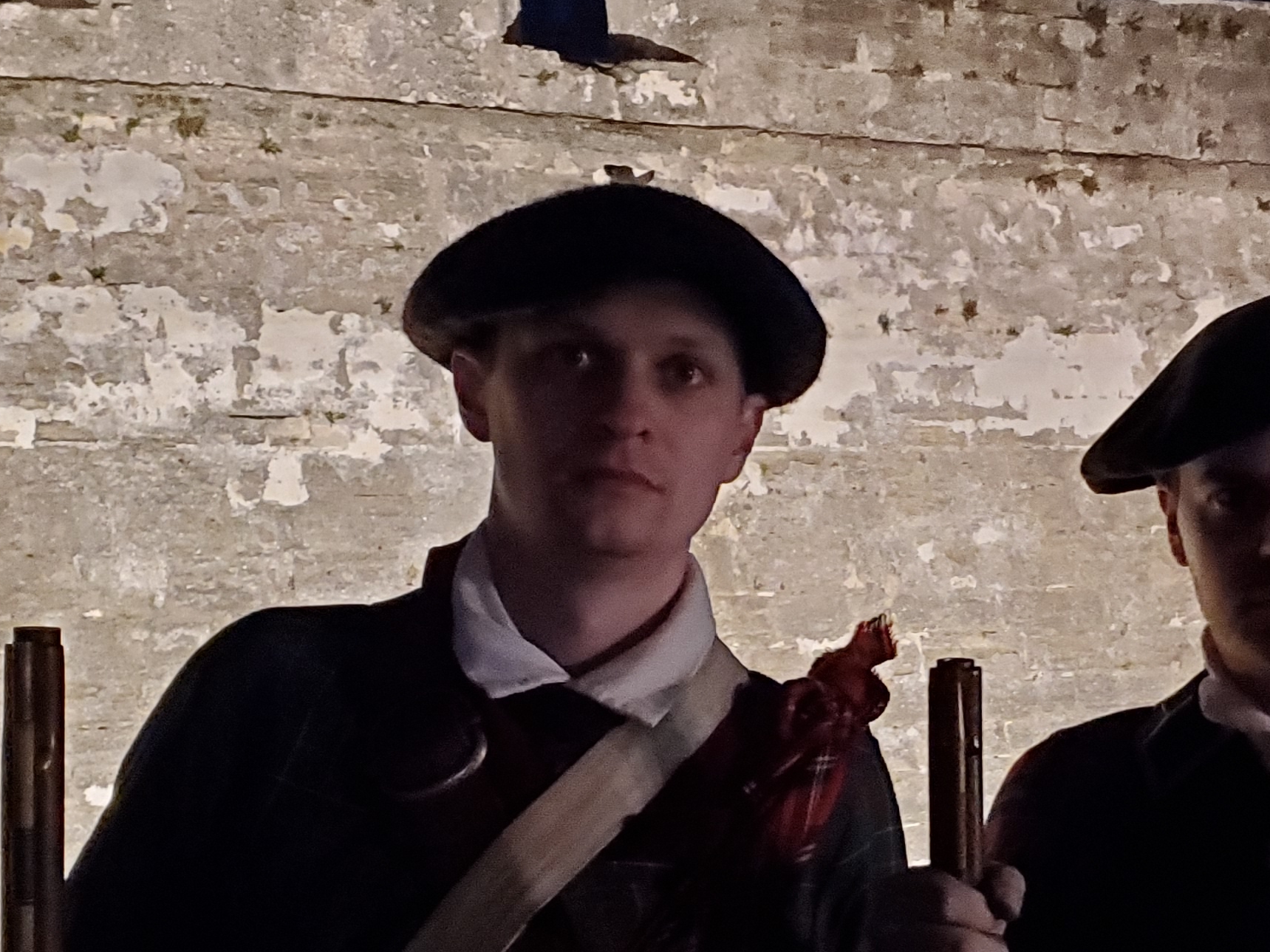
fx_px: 2238
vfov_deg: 23.8
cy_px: 698
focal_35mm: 61
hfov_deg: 31.3
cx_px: 911
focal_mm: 4.3
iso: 1250
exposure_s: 1/8
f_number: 1.5
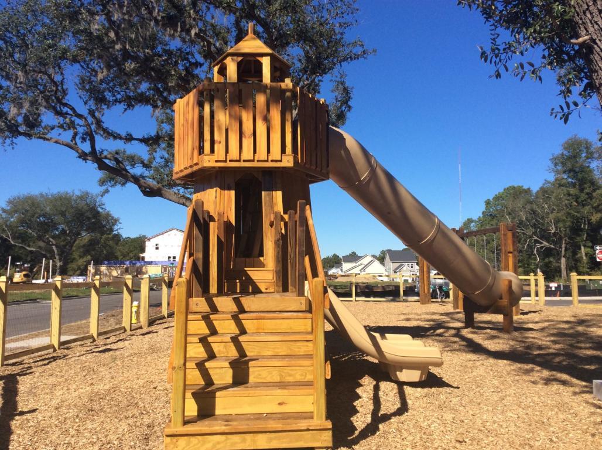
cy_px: 225
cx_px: 301
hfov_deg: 56.9
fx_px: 556
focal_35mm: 32
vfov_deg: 44.1
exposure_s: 1/1362
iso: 32
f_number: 2.4
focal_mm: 3.3
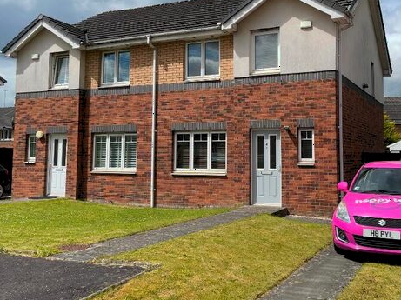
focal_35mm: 38
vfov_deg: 37.4
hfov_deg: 48.6
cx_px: 249
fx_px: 440
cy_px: 111
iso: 32
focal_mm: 5.1
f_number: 1.6
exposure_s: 1/5128
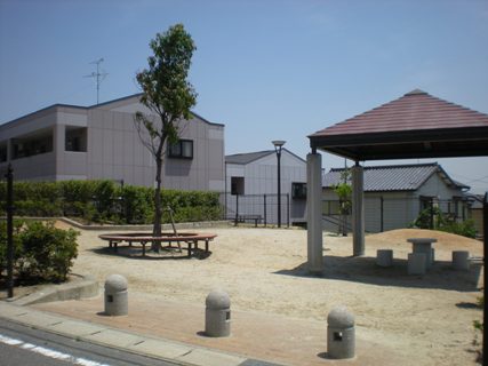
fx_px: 536
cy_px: 183
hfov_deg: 49.0
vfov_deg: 37.7
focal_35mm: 38
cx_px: 244
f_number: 4.6
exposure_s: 1/683
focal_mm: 6.3
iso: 64
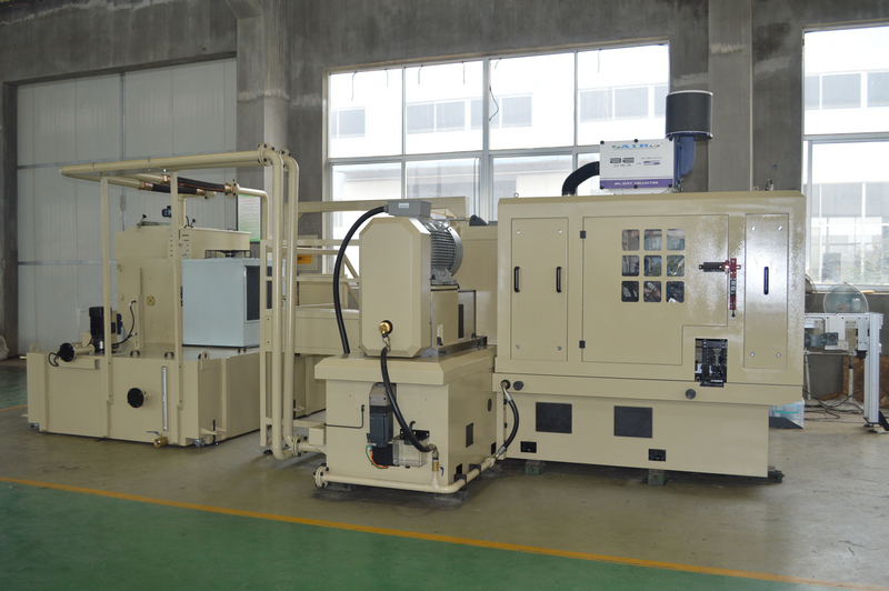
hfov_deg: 57.3
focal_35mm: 33
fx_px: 814
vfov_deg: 39.9
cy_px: 296
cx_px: 444
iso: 400
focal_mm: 22
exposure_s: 1/125
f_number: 4
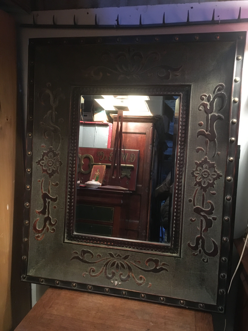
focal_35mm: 29
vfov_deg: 61.7
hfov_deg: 48.2
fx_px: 277
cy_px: 166
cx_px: 124
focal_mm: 4.15
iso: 320
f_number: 2.2
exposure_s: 1/17
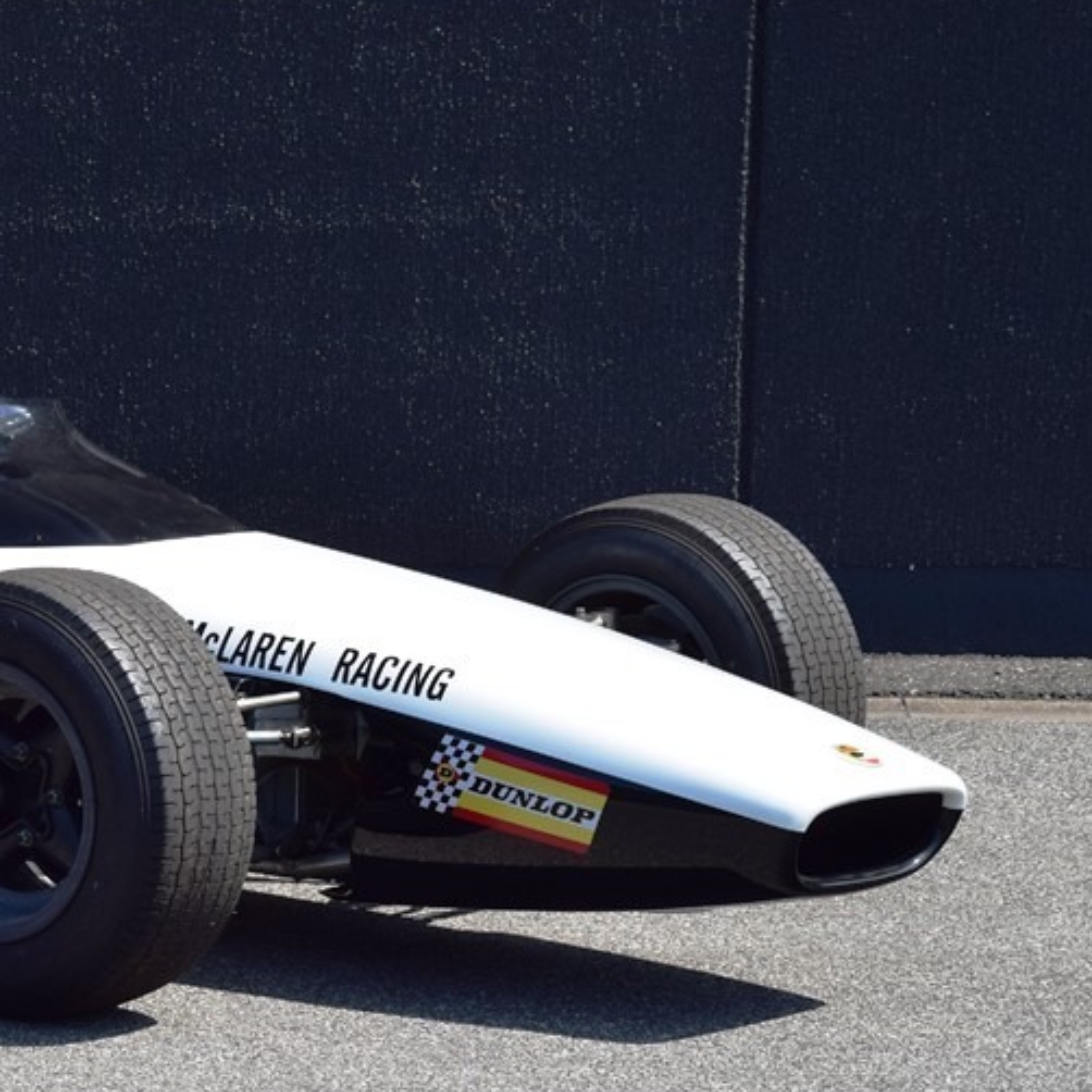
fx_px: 5425
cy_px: 603
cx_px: -139
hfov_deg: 11.3
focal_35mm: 152
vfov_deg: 11.5
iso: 400
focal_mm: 52
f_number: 10
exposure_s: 1/250
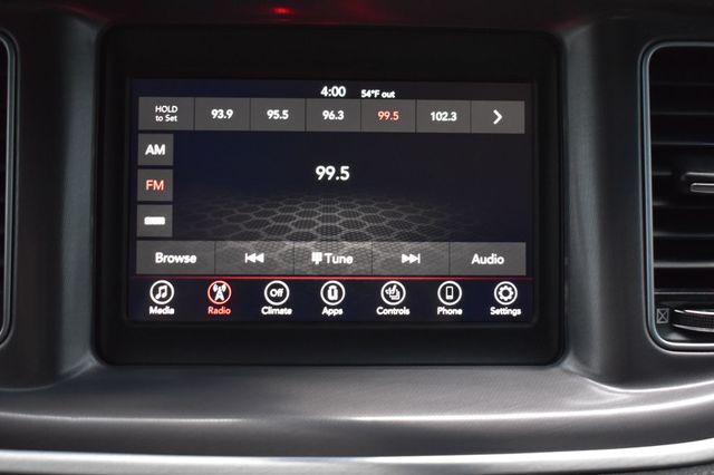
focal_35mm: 48
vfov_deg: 28.0
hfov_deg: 41.1
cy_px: 238
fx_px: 951
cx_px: 357
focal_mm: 32
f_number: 4.5
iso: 1600
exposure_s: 1/13
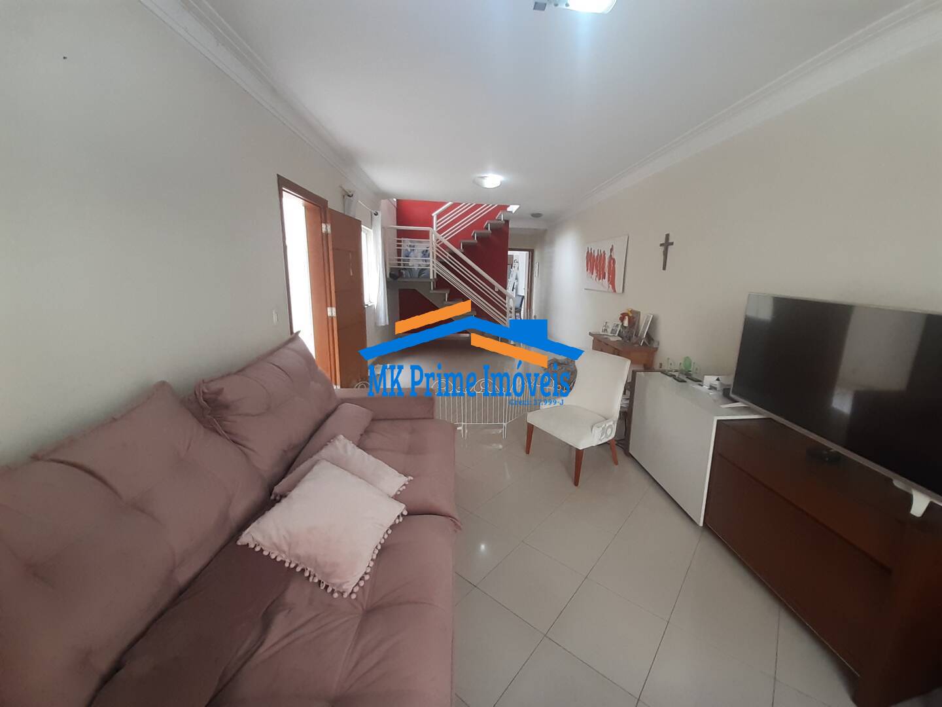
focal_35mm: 13
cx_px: 471
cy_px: 354
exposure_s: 1/50
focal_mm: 1.13
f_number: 2.2
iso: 100
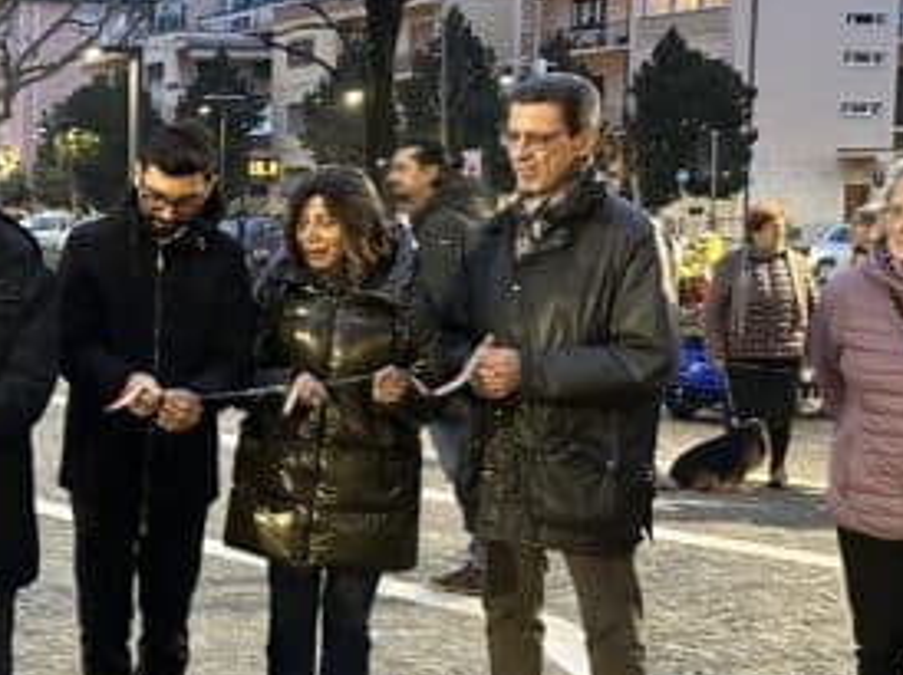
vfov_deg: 24.0
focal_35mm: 61
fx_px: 1590
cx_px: -125
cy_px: 346
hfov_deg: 28.4
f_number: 1.78
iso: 1000
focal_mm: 6.86
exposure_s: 1/33
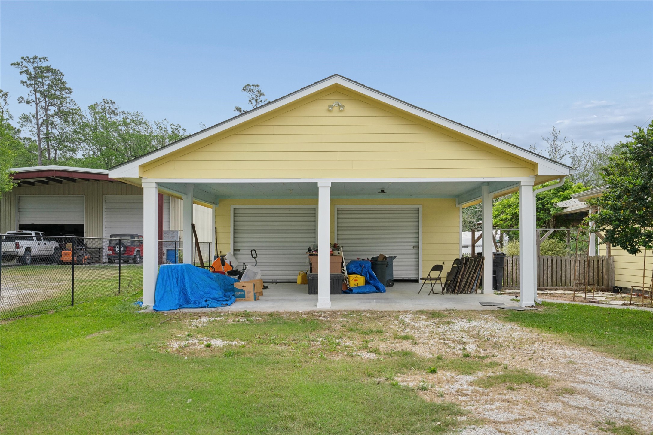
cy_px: 218
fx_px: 635
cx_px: 326
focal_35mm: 35
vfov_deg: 37.9
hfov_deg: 54.4
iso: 400
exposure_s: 1/800
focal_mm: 35
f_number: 8
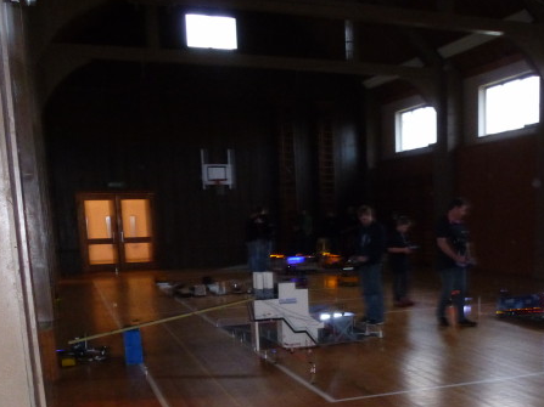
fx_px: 676
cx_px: 383
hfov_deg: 42.9
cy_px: 361
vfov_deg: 32.1
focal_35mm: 43
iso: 800
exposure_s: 1/15
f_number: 3.3
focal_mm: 4.3
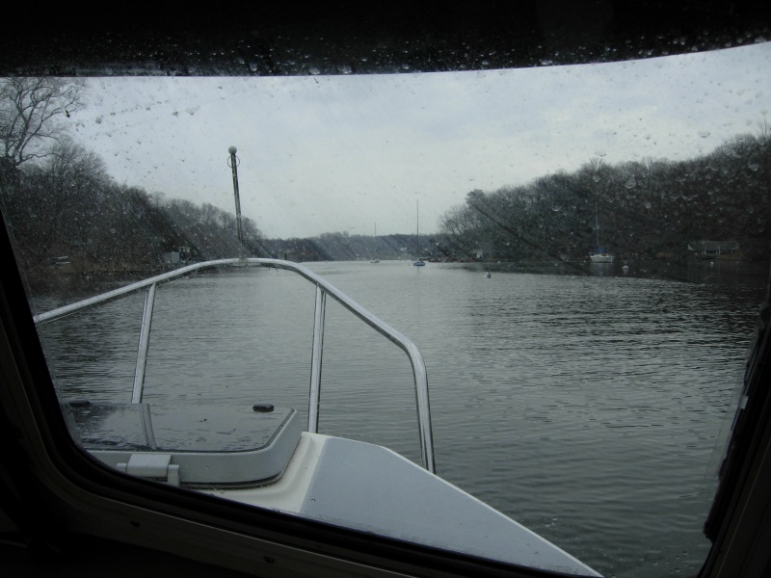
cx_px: 386
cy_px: 289
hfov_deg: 51.4
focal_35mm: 36
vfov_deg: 39.7
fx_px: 802
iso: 50
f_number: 5.4
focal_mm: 7.5
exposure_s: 1/256
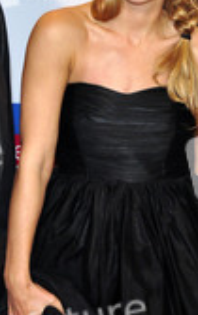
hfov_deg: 6.9
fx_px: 1633
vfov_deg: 11.0
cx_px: 111
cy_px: 62
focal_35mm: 190
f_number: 5.6
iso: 400
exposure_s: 1/160
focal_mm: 52
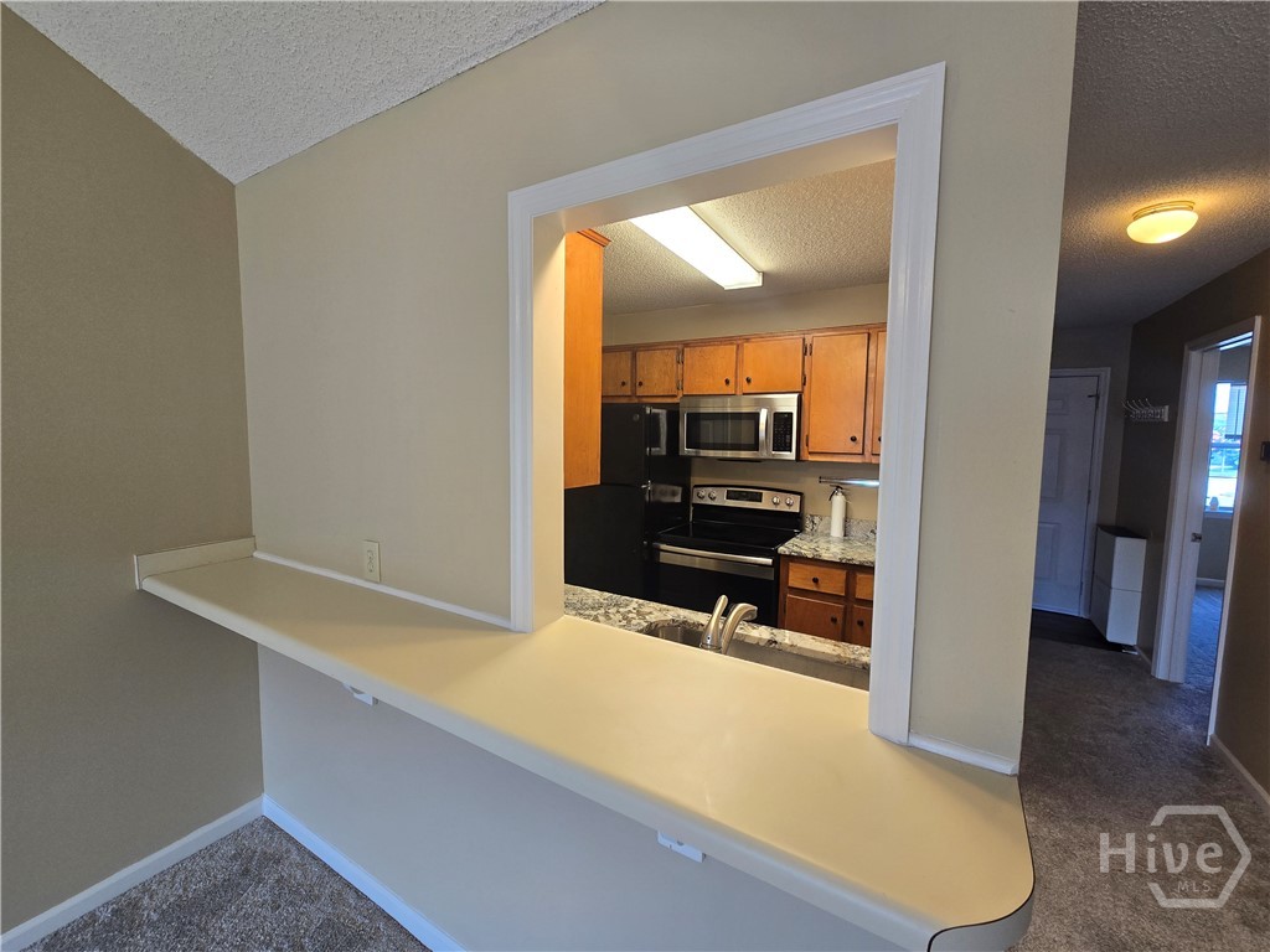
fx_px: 477
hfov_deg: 106.2
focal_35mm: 13
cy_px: 476
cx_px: 635
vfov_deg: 89.9
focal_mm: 2.2
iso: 80
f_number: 2.2
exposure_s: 1/60
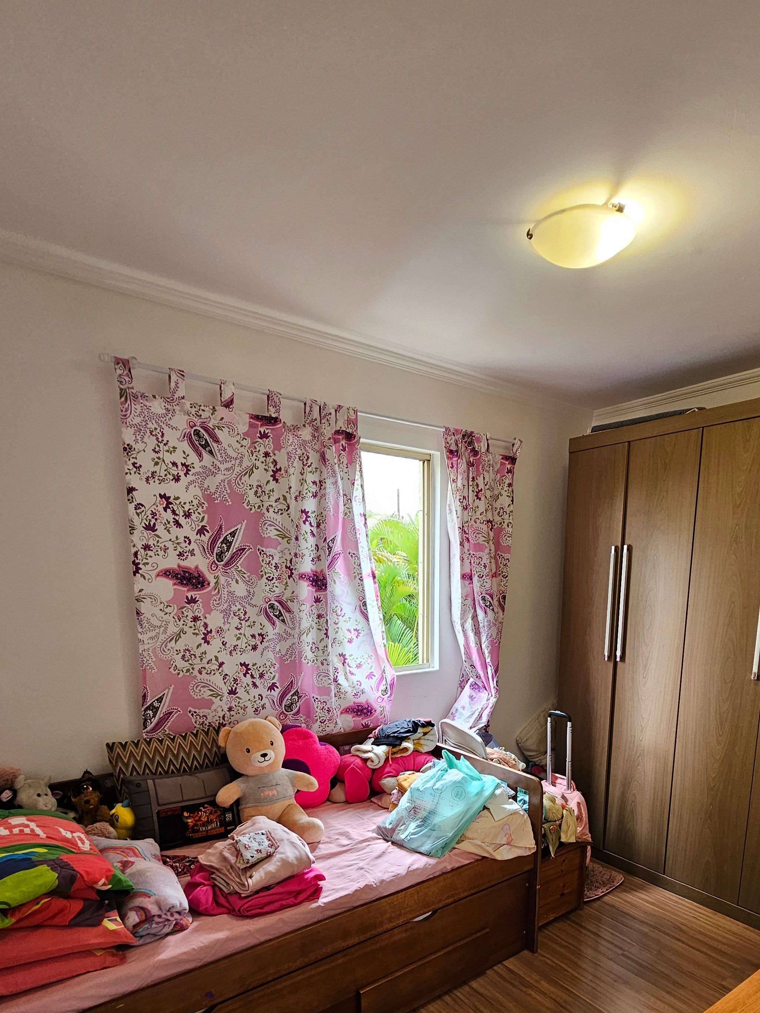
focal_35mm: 19
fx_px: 556
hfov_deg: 68.3
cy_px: 700
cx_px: 440
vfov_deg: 80.9
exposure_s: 1/60
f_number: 2.2
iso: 125
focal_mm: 2.2
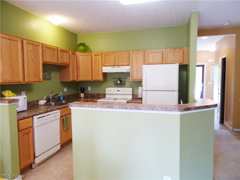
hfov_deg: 71.6
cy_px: 90
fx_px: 166
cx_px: 120
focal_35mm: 24
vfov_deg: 56.8
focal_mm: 4.1
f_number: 3.5
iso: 250
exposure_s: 1/30
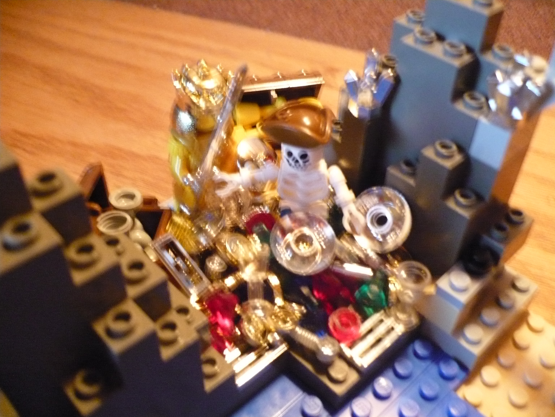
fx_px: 561
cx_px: 278
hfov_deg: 52.6
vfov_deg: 40.7
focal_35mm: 35
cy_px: 208
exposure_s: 1/5
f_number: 2.8
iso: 400
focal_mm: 5.8
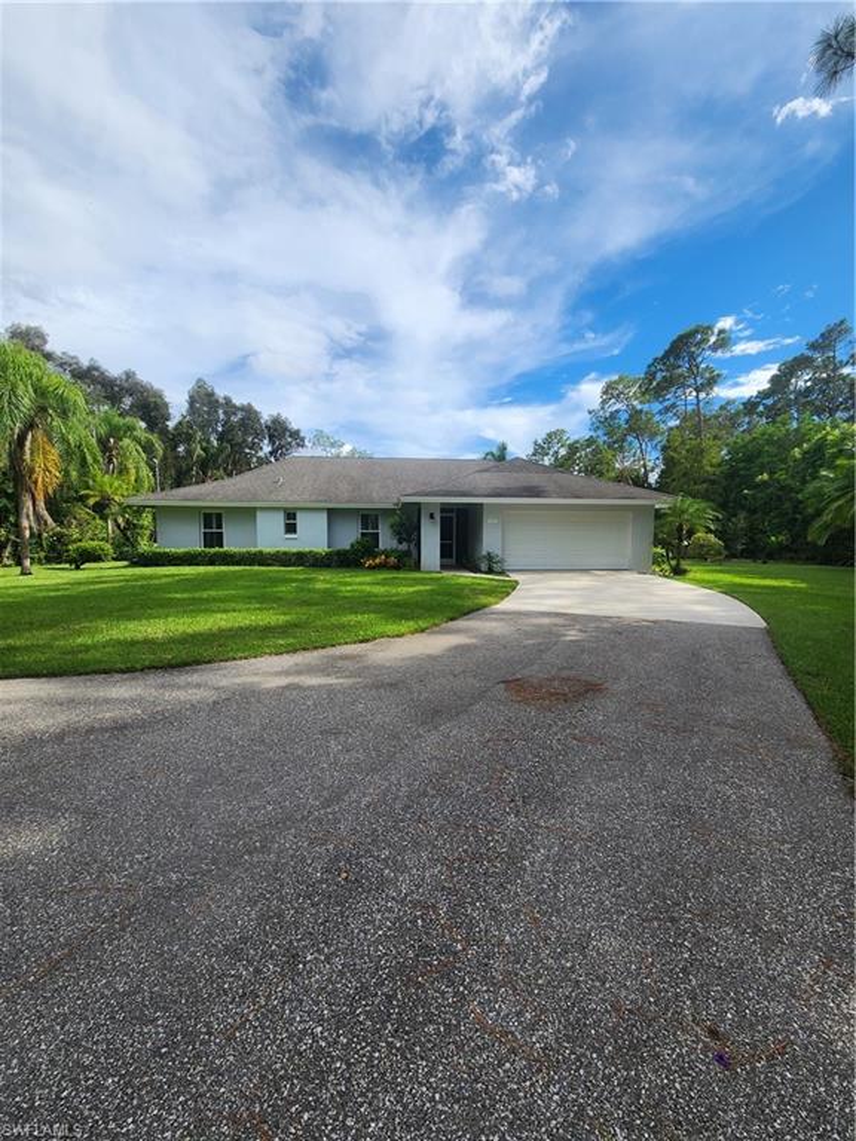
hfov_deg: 89.9
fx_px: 429
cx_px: 428
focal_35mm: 13
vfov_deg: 106.2
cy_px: 570
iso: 50
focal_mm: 2.2
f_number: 2.2
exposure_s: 1/1742
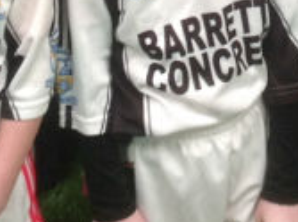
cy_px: -272
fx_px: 1767
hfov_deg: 9.6
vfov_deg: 6.8
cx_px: 296
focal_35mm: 206
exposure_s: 1/24
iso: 50
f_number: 2.4
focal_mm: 4.28
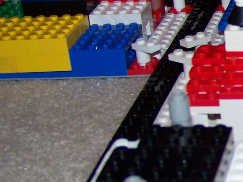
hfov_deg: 14.6
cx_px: 412
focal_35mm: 121
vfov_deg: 12.2
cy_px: 128
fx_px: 849
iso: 64
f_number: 2.8
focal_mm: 5.85
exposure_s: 1/30
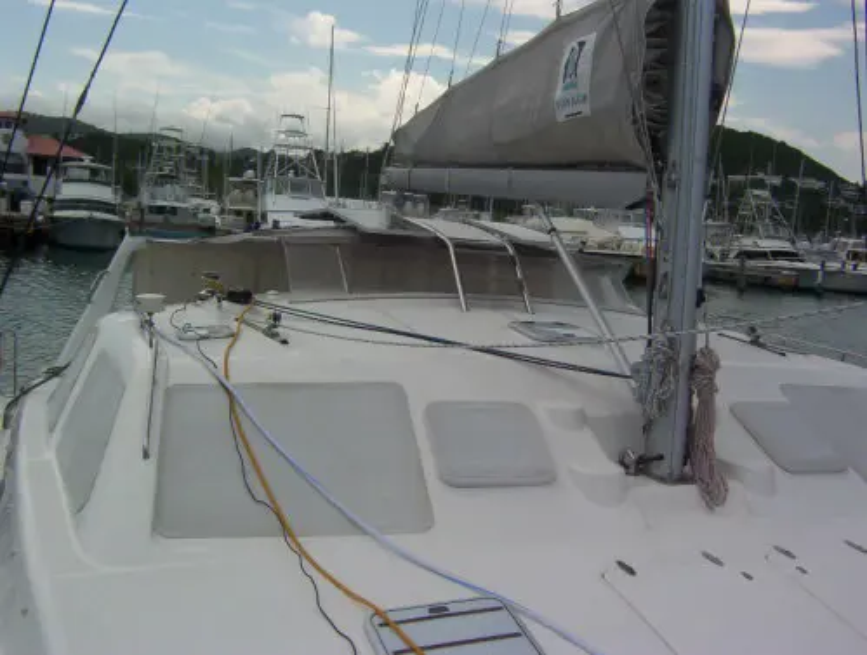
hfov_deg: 51.2
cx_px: 434
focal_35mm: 36
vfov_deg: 39.8
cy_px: 328
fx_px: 904
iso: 100
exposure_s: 1/1235
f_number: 5.24
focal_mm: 5.54
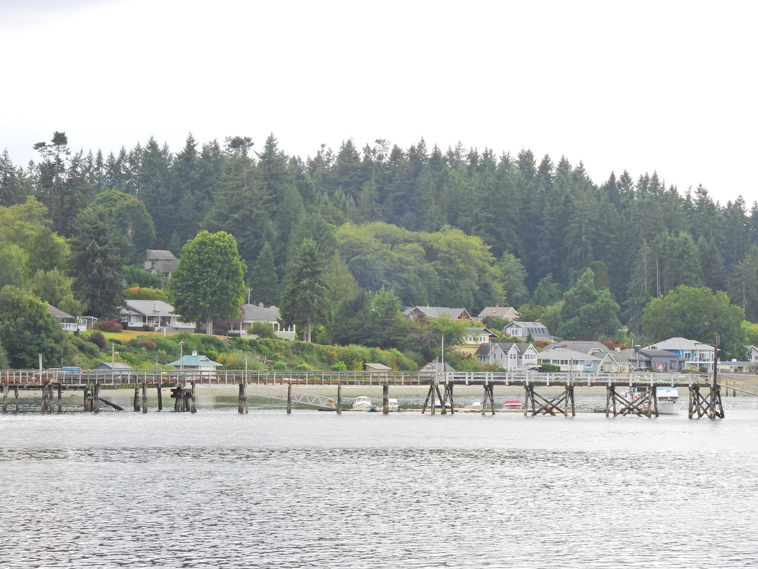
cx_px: 379
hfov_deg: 14.6
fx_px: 2956
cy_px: 284
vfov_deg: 11.0
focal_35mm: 135
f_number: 8
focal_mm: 24.1
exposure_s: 1/50
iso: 100
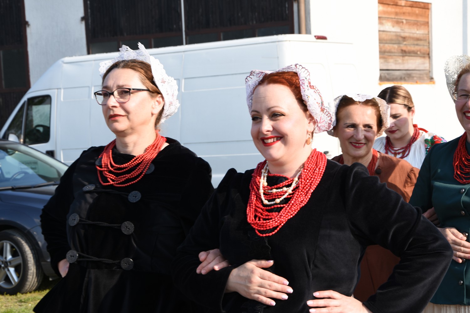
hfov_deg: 23.4
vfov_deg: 15.7
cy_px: 156
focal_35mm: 87
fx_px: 1136
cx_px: 235
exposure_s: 1/160
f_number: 9
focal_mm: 58
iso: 110
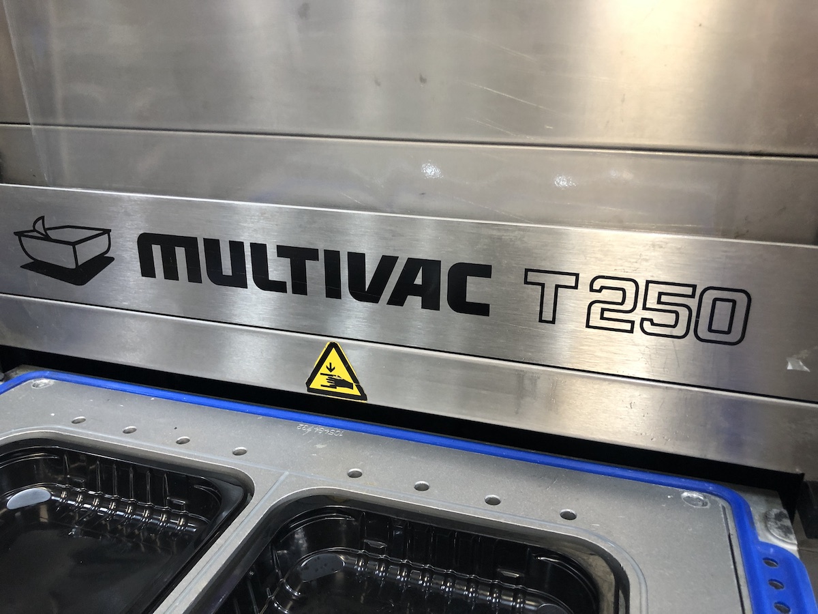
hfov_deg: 63.4
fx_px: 662
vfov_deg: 49.7
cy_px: 307
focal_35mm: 28
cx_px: 409
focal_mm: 3.99
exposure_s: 1/17
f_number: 1.8
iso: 64
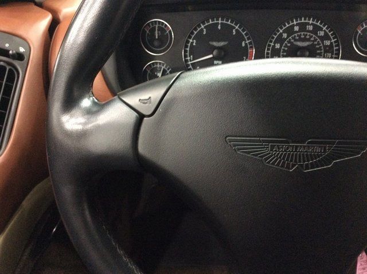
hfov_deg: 56.9
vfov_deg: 44.1
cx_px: 184
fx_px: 339
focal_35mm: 32
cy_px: 137
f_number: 2.4
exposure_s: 1/15
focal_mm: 3.3
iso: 320
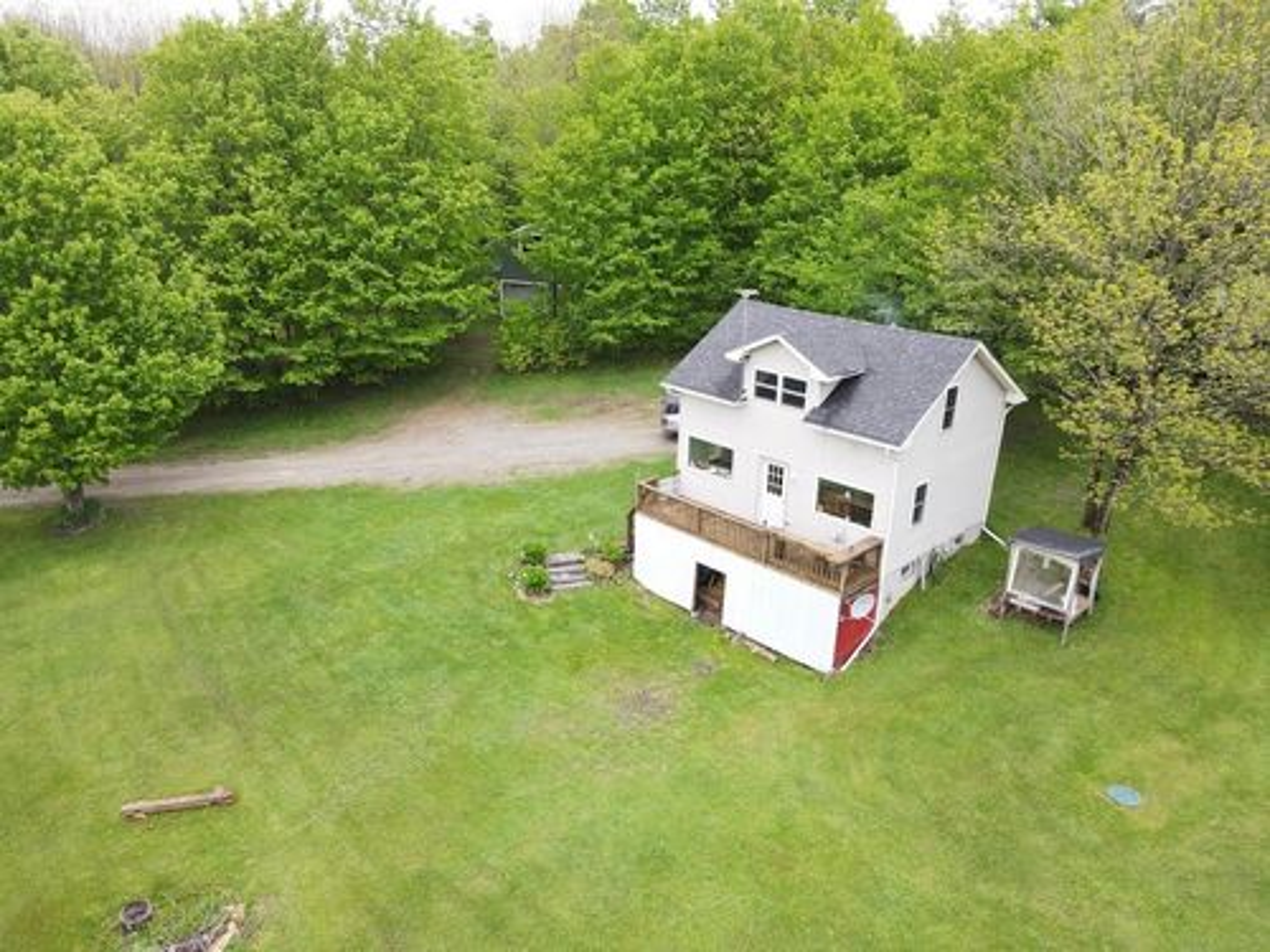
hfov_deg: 71.6
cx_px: 635
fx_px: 881
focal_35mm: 24
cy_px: 476
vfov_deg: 56.8
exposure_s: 1/90
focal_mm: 4.5
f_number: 2.8
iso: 100
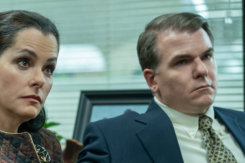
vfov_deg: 6.1
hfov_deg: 9.1
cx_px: 47
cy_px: 118
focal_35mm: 226
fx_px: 1538
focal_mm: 85
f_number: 3.5
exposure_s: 1/125
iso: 1250
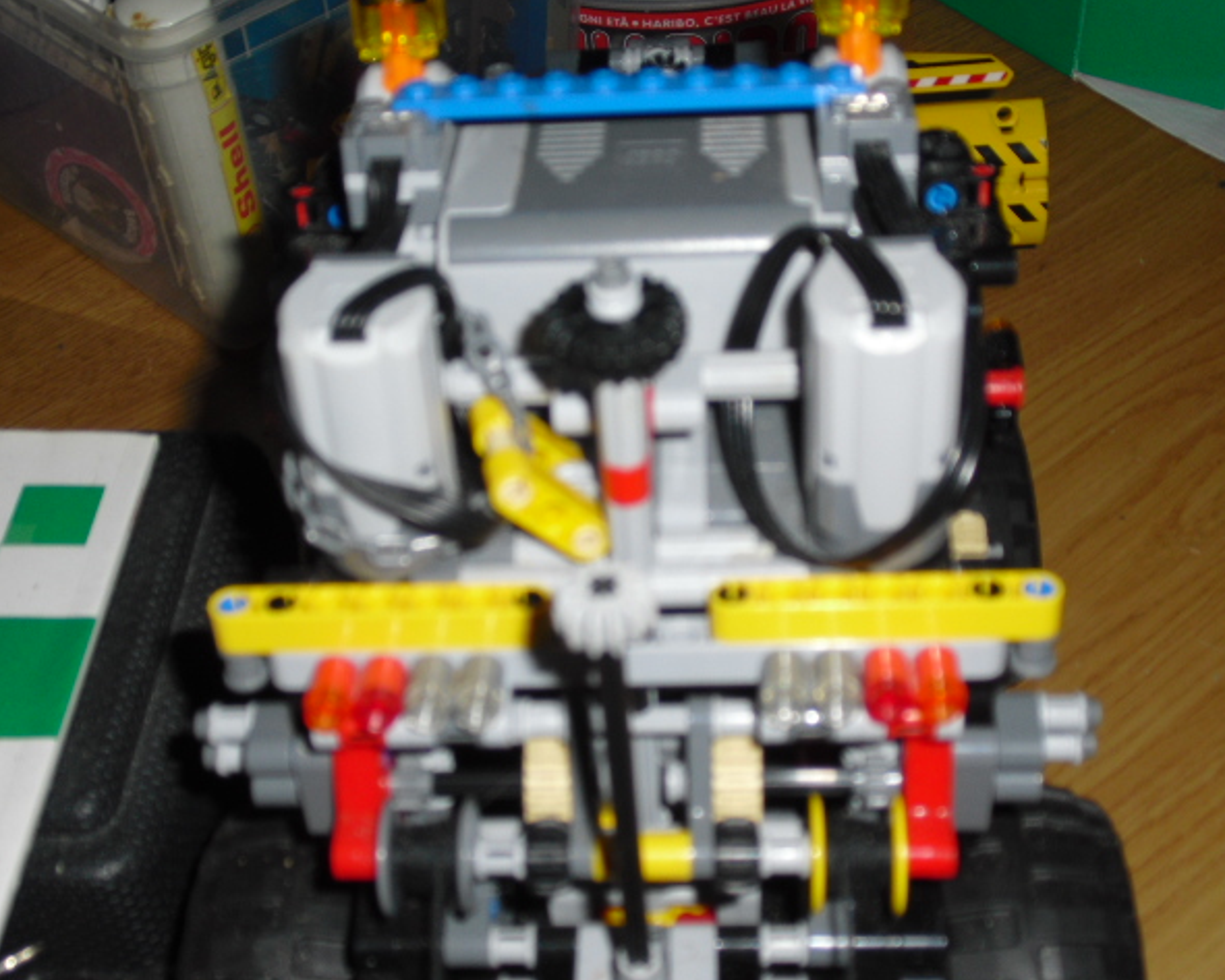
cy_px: 487
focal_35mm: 56
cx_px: 597
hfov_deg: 33.6
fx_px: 2031
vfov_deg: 27.1
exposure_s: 1/60
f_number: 3.8
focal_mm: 9.4
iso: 100
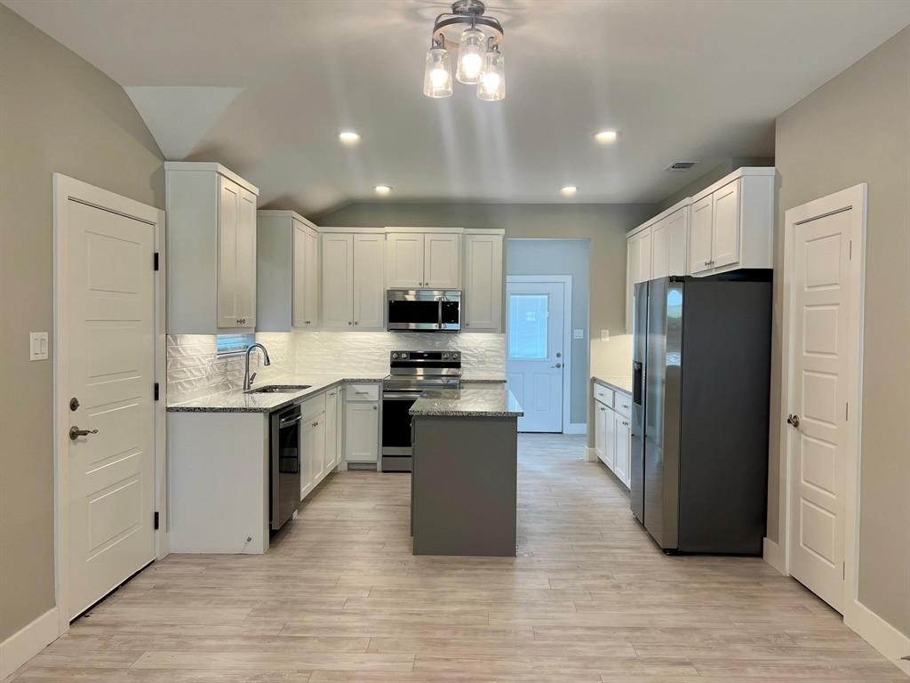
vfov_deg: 53.1
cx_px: 455
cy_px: 342
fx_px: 683
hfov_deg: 67.3
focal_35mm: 26
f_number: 1.5
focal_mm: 5.7
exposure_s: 1/120
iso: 80
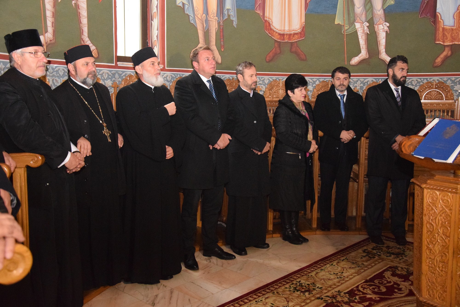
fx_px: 479
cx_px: 230
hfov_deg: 51.3
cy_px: 154
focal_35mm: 38
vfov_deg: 35.5
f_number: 4
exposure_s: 1/50
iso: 6400
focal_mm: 25
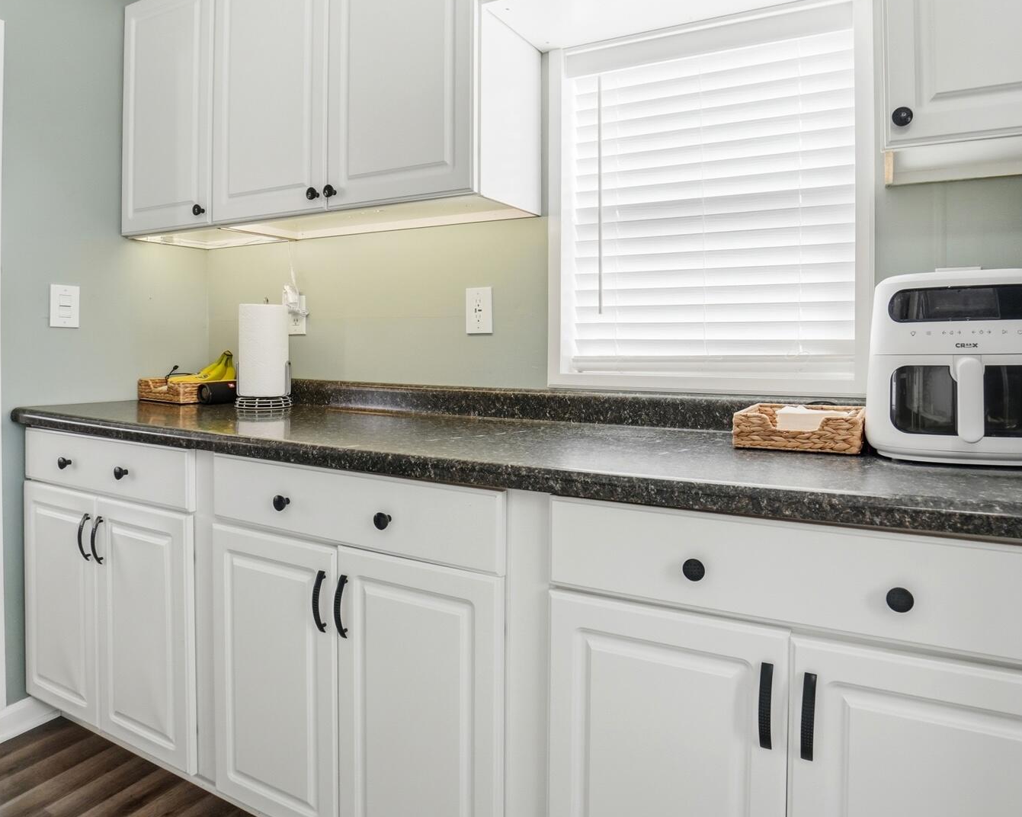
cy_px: 351
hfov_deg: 77.5
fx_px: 635
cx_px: 550
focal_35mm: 21
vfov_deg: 65.2
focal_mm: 10
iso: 100
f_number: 5.6
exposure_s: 1/800
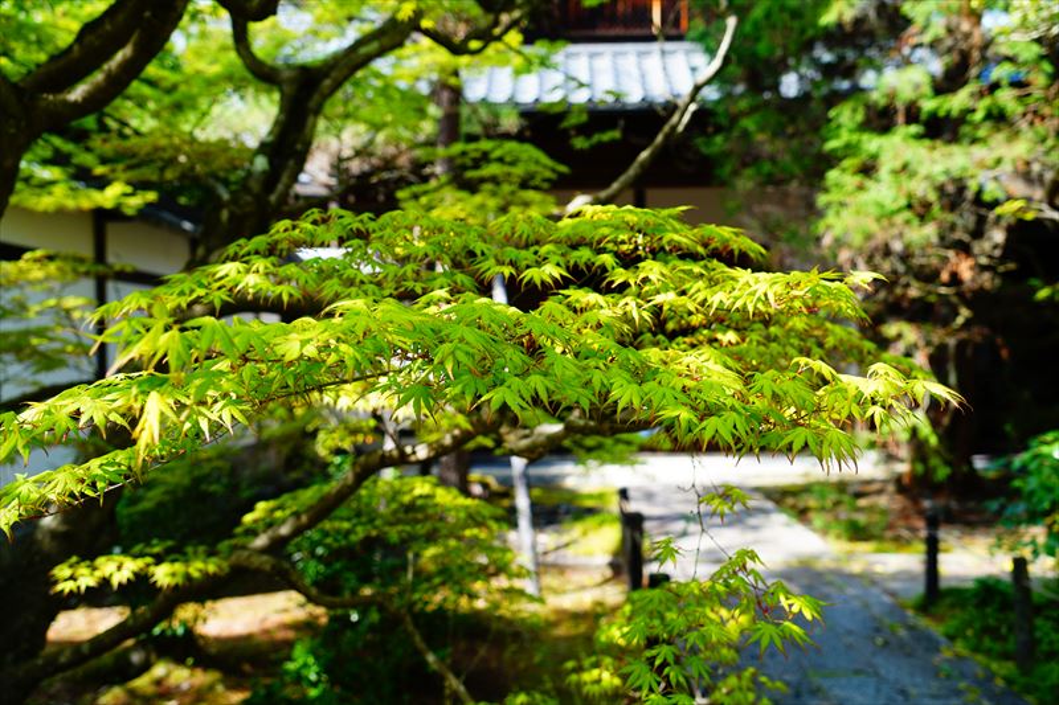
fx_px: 1029
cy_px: 352
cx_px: 530
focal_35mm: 35
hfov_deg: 54.4
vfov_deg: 37.8
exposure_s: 1/90
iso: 125
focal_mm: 35
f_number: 5.6
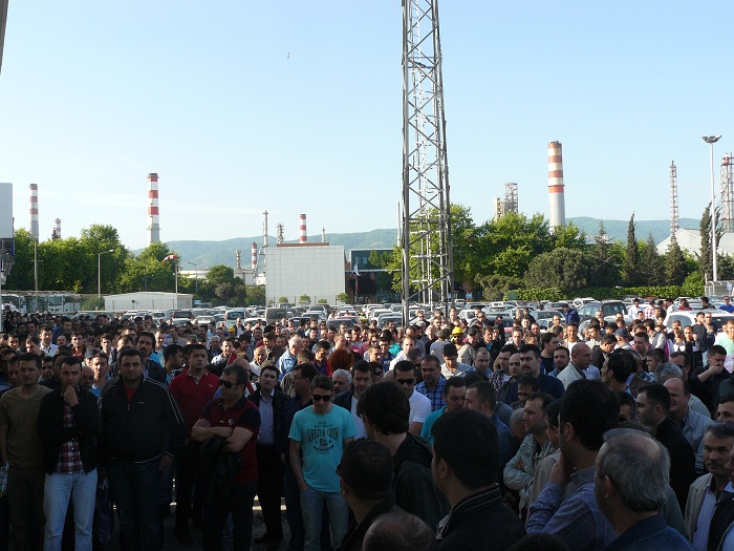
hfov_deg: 51.4
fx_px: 763
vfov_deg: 39.7
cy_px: 276
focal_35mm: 36
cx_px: 367
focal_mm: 6
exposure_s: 1/250
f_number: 5
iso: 100
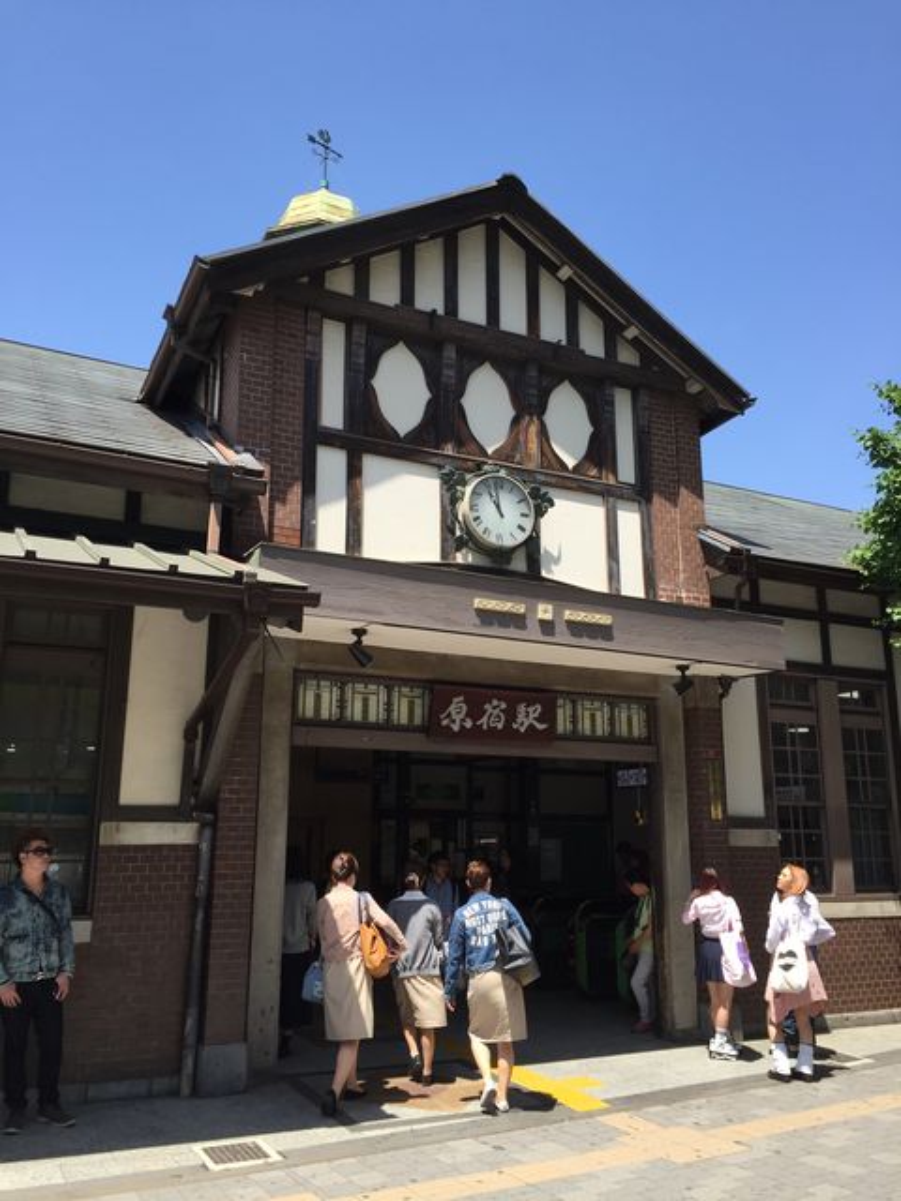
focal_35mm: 29
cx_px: 450
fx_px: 1006
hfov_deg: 48.2
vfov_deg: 61.7
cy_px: 600
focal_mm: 4.15
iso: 32
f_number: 2.2
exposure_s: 1/1014
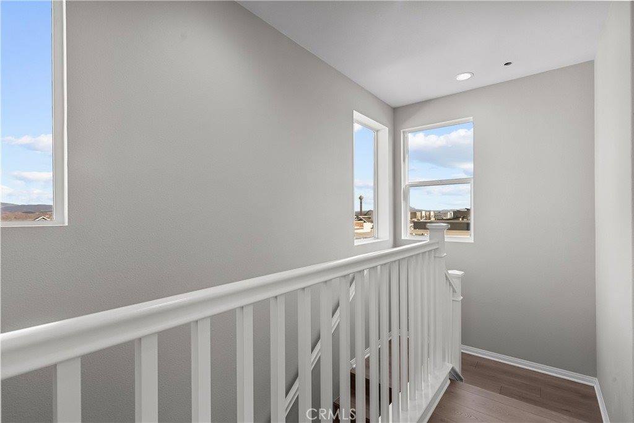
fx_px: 282
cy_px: 212
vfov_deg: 73.8
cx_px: 317
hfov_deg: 96.7
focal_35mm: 16
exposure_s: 1/40
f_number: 8
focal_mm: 16
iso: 2000
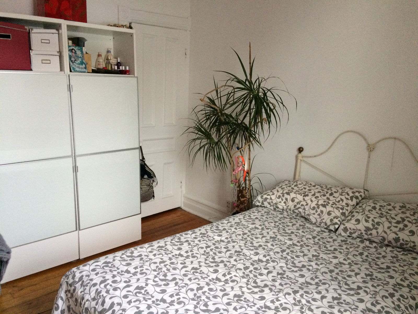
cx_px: 209
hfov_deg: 61.7
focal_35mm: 29
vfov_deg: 48.2
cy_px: 157
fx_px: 350
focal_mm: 4.15
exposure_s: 1/30
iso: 250
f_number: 2.2
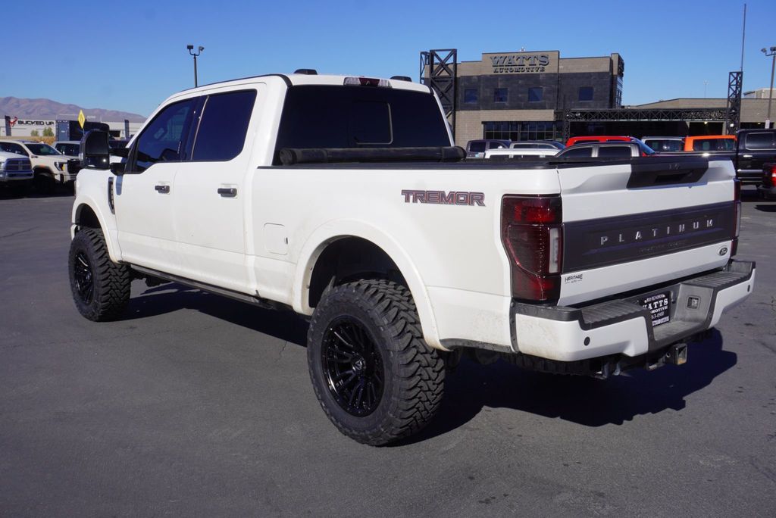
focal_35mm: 34
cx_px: 388
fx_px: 744
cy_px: 259
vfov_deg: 38.4
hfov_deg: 55.1
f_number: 10
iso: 100
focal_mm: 23
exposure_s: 1/250
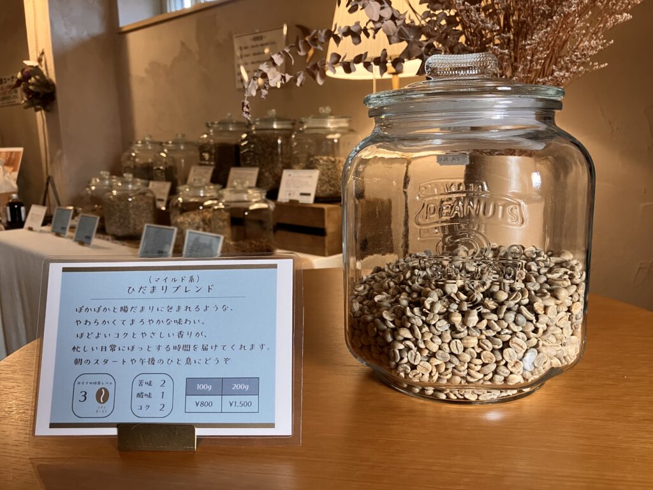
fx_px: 528
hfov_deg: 63.4
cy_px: 245
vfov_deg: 49.7
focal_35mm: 28
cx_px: 326
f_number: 1.8
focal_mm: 3.99
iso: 100
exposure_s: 1/50
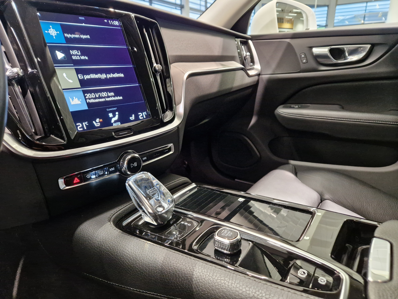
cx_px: 199
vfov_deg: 58.9
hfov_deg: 73.9
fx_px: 264
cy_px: 150
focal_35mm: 23
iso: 640
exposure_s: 1/100
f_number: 1.8
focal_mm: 5.4
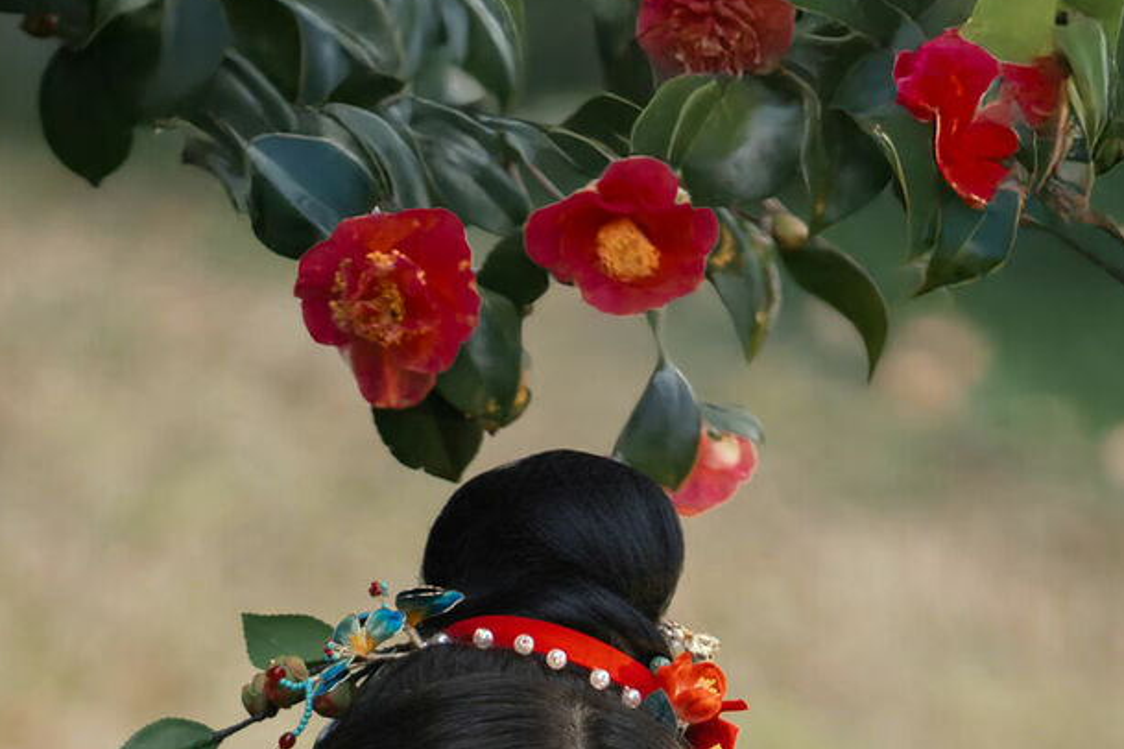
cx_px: 657
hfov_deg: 4.0
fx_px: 16141
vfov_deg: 2.7
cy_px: 1130
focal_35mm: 517
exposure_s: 1/250
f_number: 2.8
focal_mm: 200
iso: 100
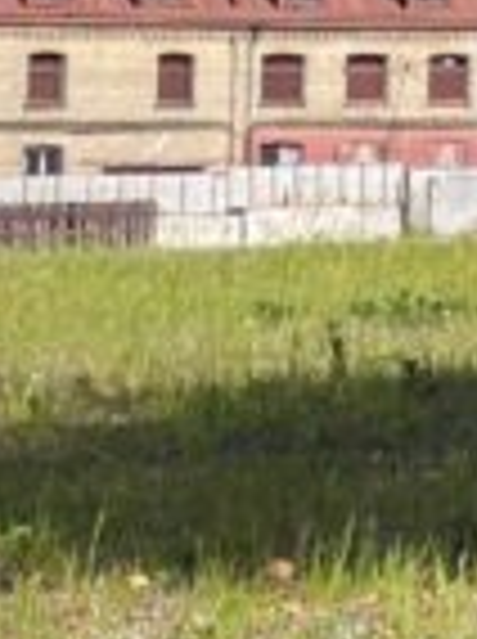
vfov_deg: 10.3
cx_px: 1890
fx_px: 3465
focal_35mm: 188
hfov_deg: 6.4
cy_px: -234
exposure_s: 1/2165
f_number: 1.6
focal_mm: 5.1
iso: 32
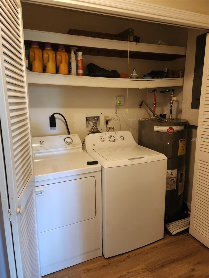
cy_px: 139
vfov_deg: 73.9
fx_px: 185
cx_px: 104
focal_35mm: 23
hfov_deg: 58.9
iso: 640
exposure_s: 1/60
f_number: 1.8
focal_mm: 6.4
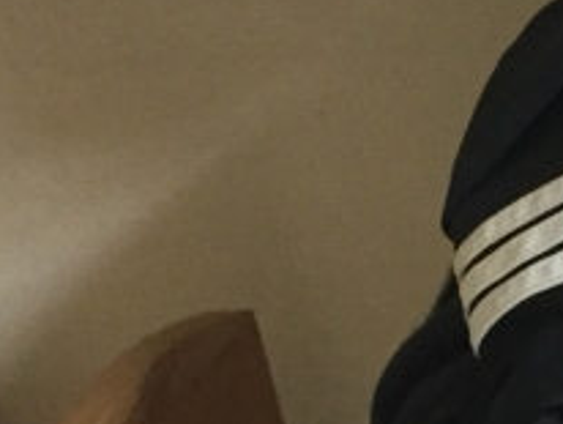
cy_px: -82
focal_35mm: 144
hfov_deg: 11.5
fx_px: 2345
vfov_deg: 10.2
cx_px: 1326
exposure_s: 1/24
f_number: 2.2
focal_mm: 4.15
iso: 250
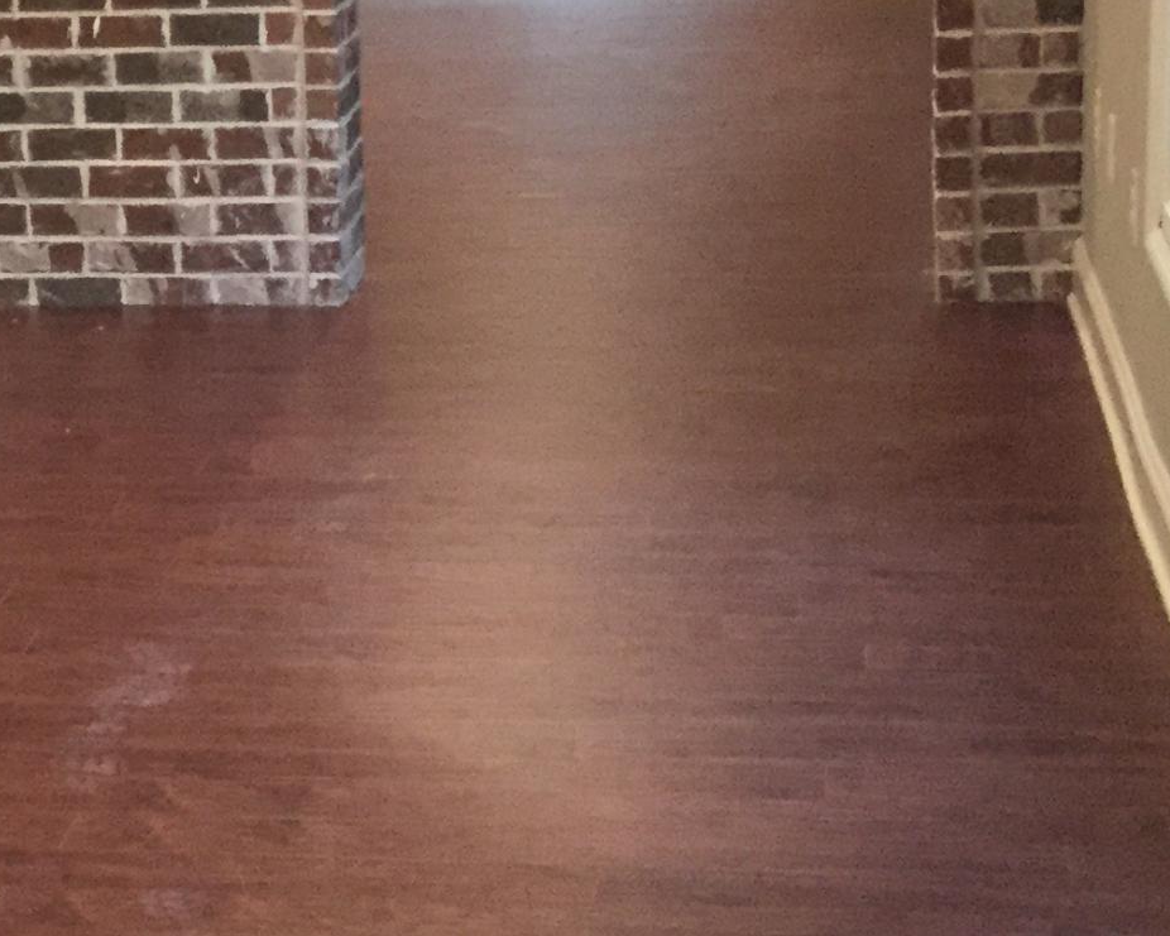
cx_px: 23
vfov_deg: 15.6
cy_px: 246
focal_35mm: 98
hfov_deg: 19.1
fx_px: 3394
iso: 200
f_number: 2.4
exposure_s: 1/15
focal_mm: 3.3
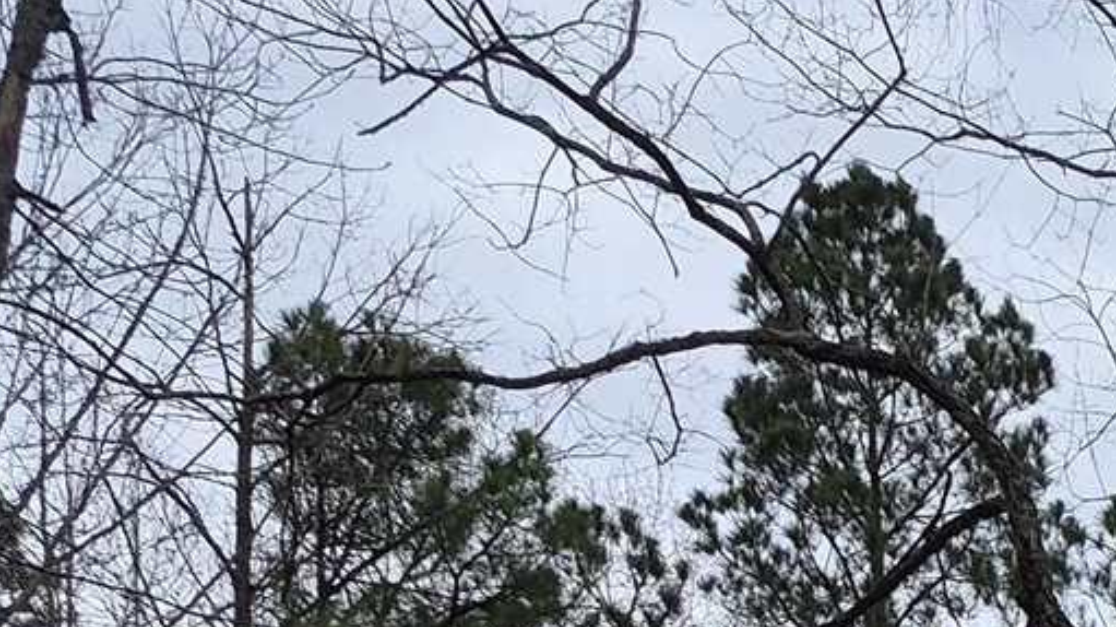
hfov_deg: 16.6
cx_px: 1828
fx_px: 3343
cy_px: 2056
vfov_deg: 8.4
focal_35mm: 113
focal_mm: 5.4
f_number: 1.8
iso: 80
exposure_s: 1/4464
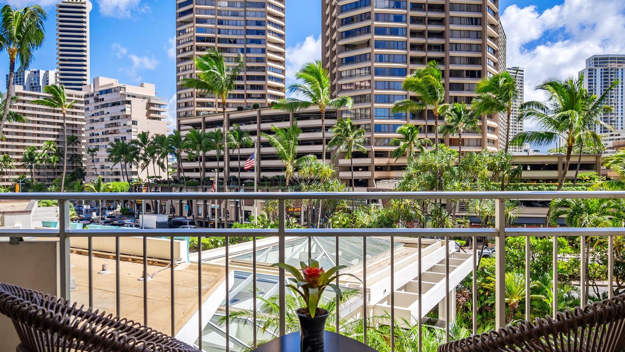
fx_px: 447
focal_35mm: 27
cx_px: 308
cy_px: 187
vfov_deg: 42.9
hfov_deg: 69.9
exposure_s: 1/6400
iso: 200
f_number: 4
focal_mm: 12
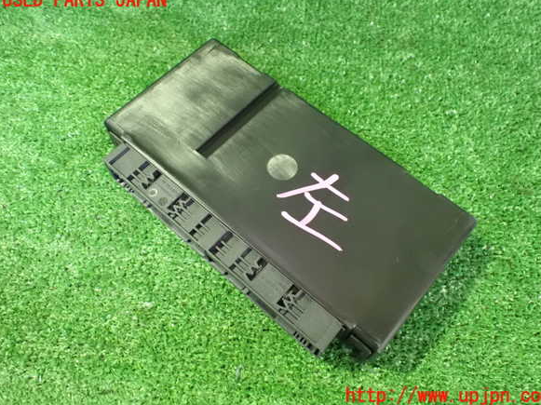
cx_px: 277
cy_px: 198
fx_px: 484
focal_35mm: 31
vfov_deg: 45.4
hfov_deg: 58.4
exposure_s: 1/25
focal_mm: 5.4
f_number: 2.3
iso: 1600
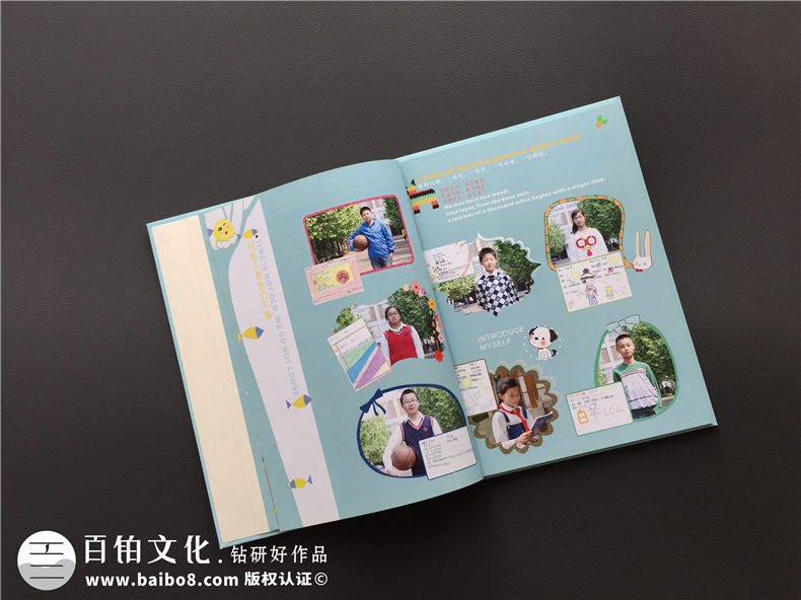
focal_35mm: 29
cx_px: 400
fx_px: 671
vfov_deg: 48.2
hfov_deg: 61.7
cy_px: 300
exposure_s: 1/100
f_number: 2.2
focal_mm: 4.15
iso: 40
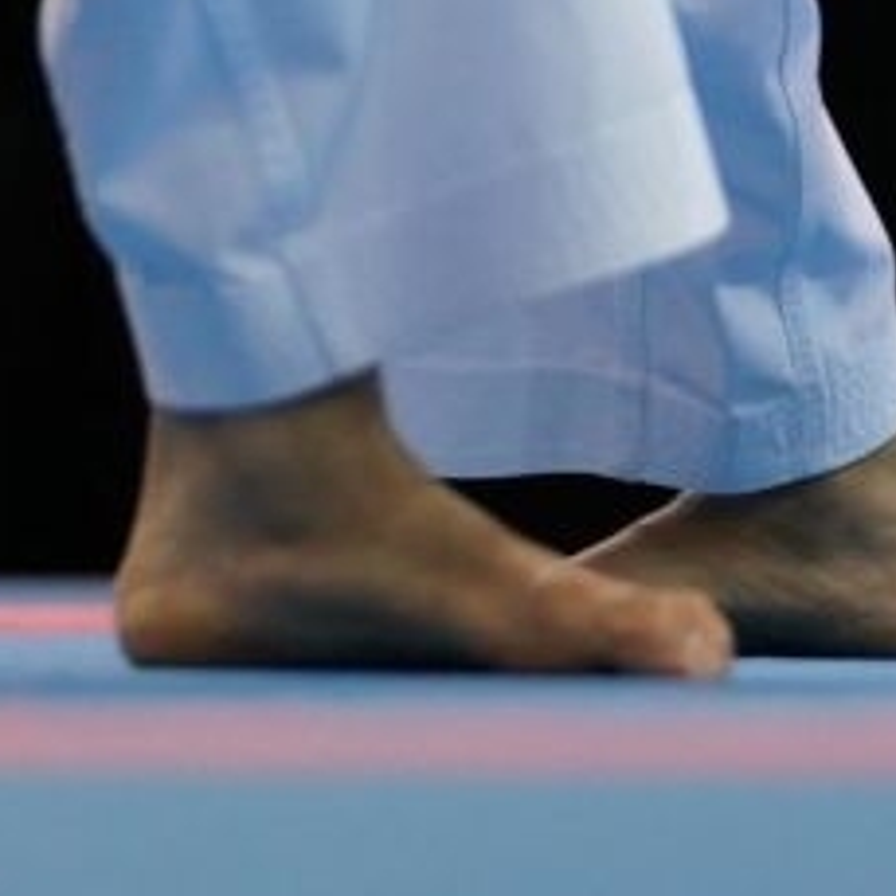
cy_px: -1229
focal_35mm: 1104
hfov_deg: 1.6
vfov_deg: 1.6
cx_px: 1632
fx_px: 32330
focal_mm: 165
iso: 1600
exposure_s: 1/500
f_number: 2.8
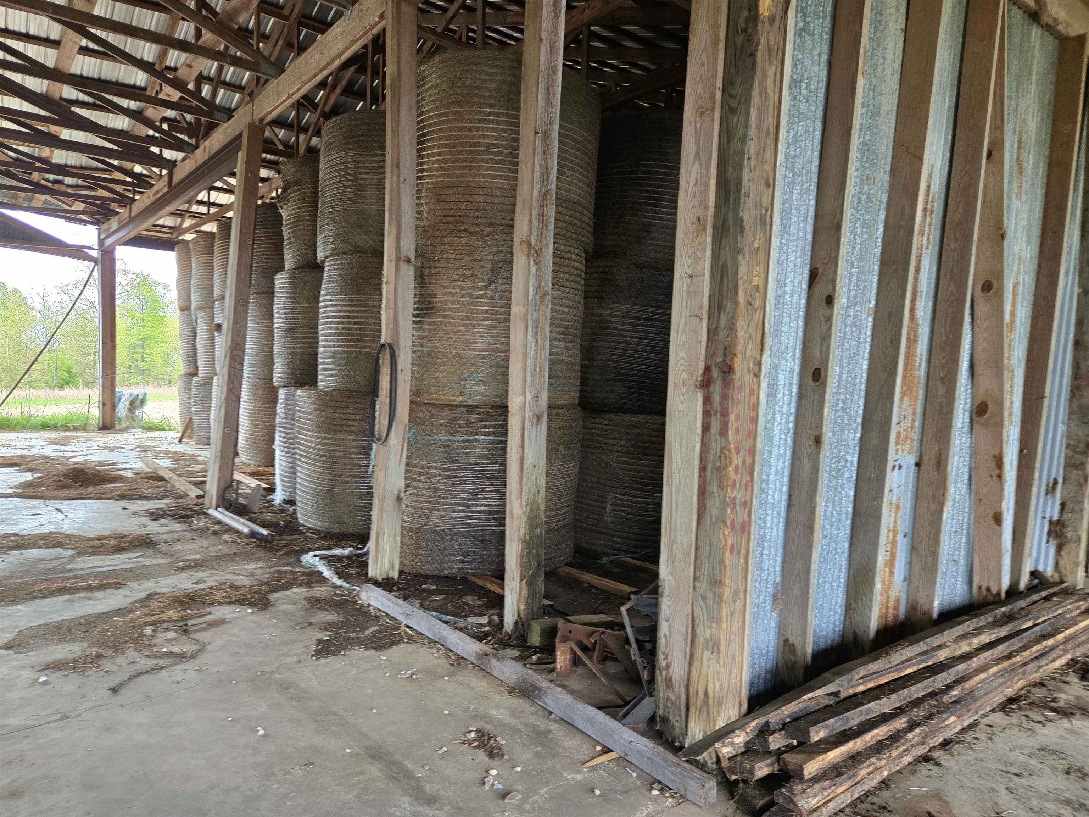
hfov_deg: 73.9
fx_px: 724
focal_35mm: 23
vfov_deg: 58.9
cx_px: 544
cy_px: 408
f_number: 1.8
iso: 200
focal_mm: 5.4
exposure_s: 1/120
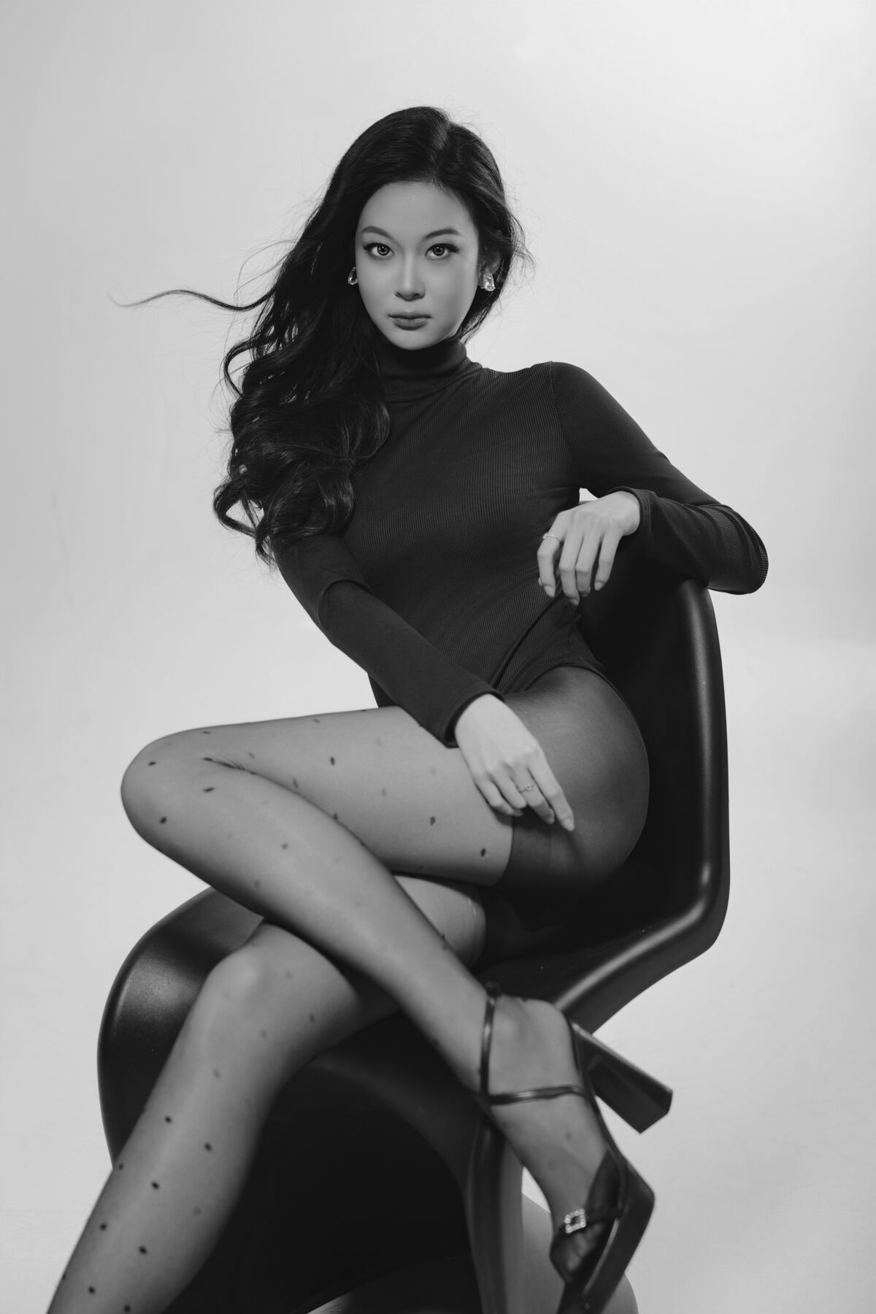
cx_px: 438
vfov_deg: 28.8
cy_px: 657
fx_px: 2555
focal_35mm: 70
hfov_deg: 19.5
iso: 100
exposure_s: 1/160
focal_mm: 70
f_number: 2.8
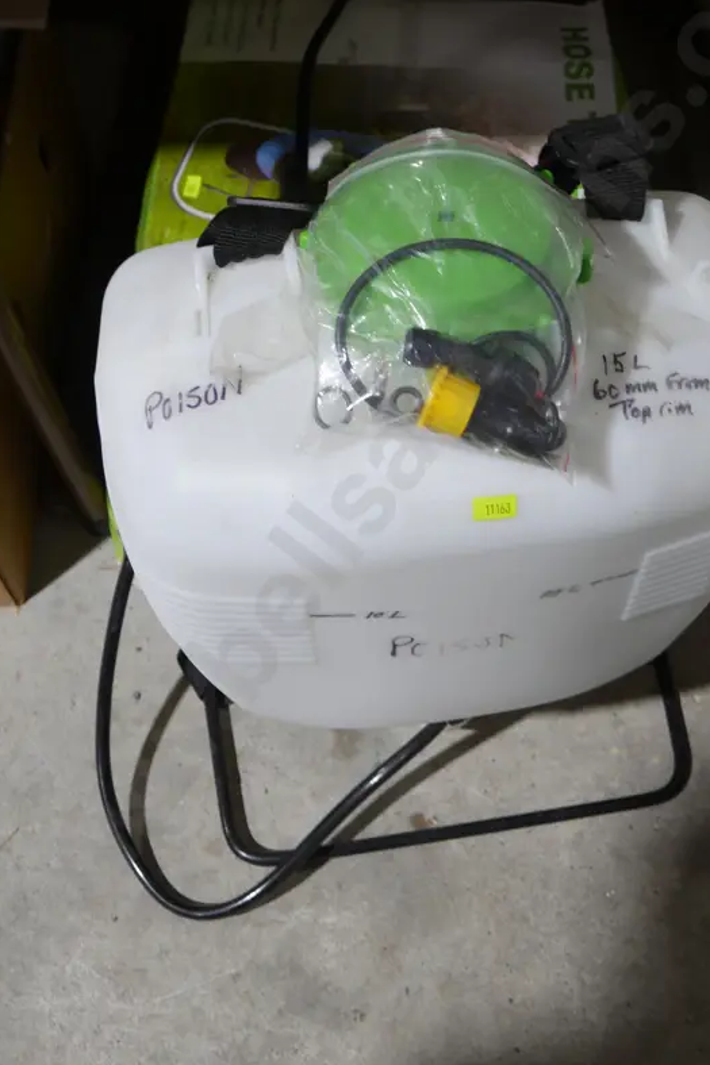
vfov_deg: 42.4
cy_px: 389
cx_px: 448
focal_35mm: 46
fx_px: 1361
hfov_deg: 29.1
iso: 400
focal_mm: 17
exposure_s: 1/60
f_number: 4
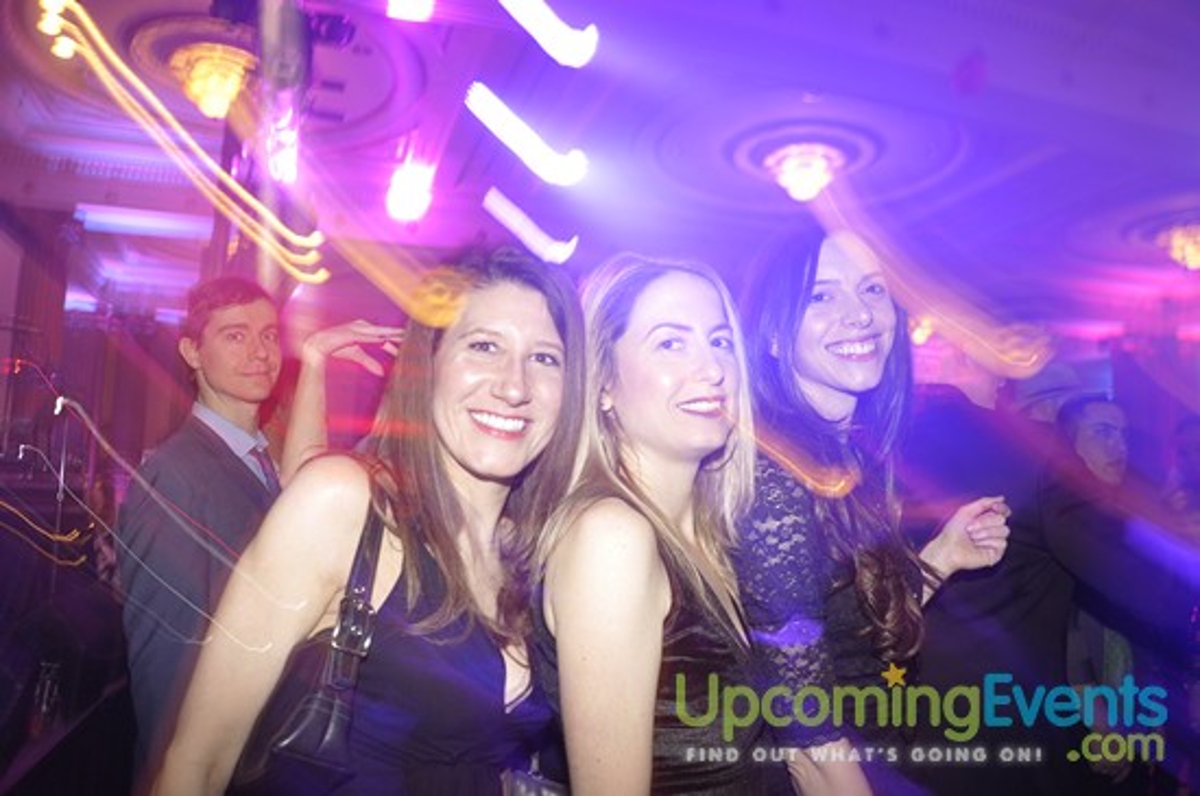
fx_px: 899
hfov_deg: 67.5
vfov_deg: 47.8
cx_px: 600
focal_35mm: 27
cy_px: 398
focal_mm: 18
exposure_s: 1/1.3
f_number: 5
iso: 400
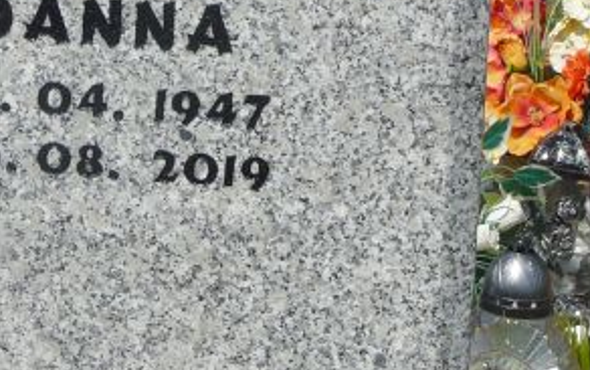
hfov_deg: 13.7
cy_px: -30
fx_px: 2430
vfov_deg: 8.6
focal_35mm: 151
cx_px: 61
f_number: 6.3
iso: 80
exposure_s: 1/500
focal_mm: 9.7
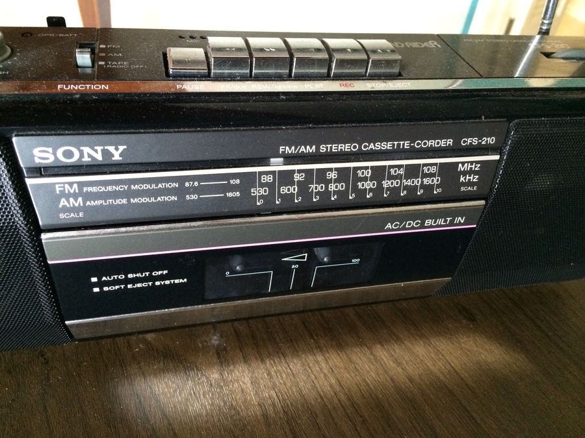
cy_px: 219
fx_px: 507
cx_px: 292
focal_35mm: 30
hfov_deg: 60.0
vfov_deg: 46.8
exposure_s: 1/20
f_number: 2.2
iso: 320
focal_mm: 4.12
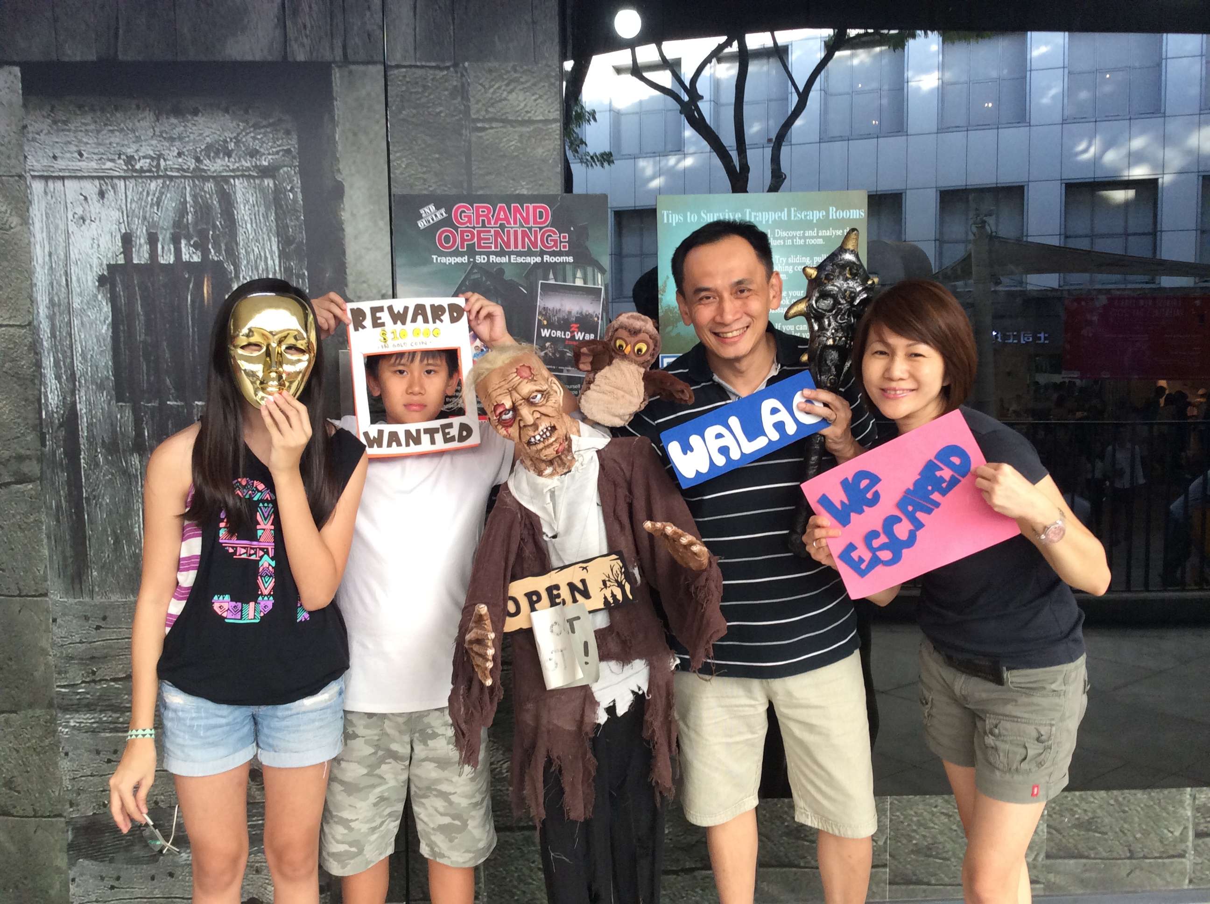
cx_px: 605
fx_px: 1152
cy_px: 452
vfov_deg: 42.8
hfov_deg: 55.4
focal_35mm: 33
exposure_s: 1/24
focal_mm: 3.3
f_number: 2.4
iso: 64
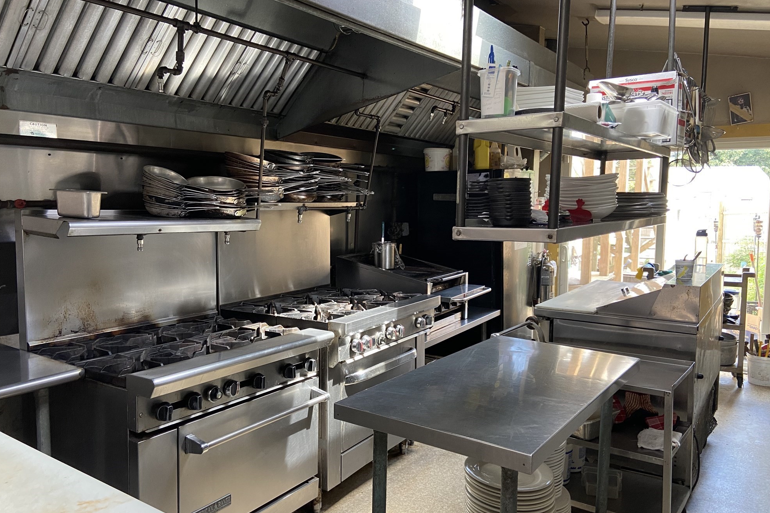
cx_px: 381
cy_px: 263
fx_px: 599
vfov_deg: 46.4
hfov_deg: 65.5
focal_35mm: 28
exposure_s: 1/60
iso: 160
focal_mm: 4.25
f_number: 1.8
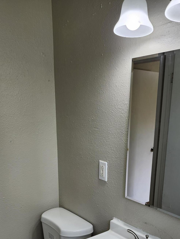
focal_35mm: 35
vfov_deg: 50.3
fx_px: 243
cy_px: 182
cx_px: 99
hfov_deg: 40.7
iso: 25
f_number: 1.8
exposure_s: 1/50
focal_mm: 5.54
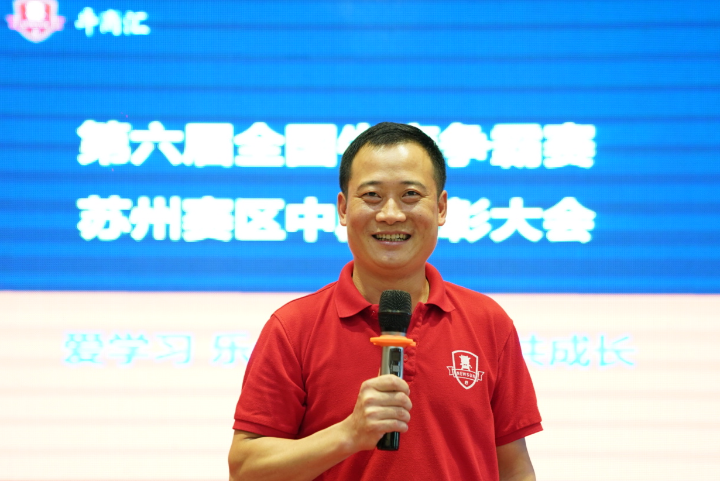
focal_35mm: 92
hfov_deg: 22.1
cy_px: 310
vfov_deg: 14.9
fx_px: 1841
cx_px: 344
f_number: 2.8
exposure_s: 1/50
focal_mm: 70
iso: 1000
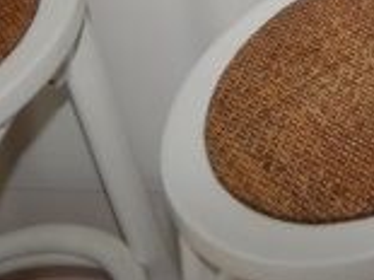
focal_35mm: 95
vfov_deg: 11.1
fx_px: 1026
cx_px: 770
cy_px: -514
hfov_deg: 15.8
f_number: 3.5
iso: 100
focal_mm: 10
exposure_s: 1/200
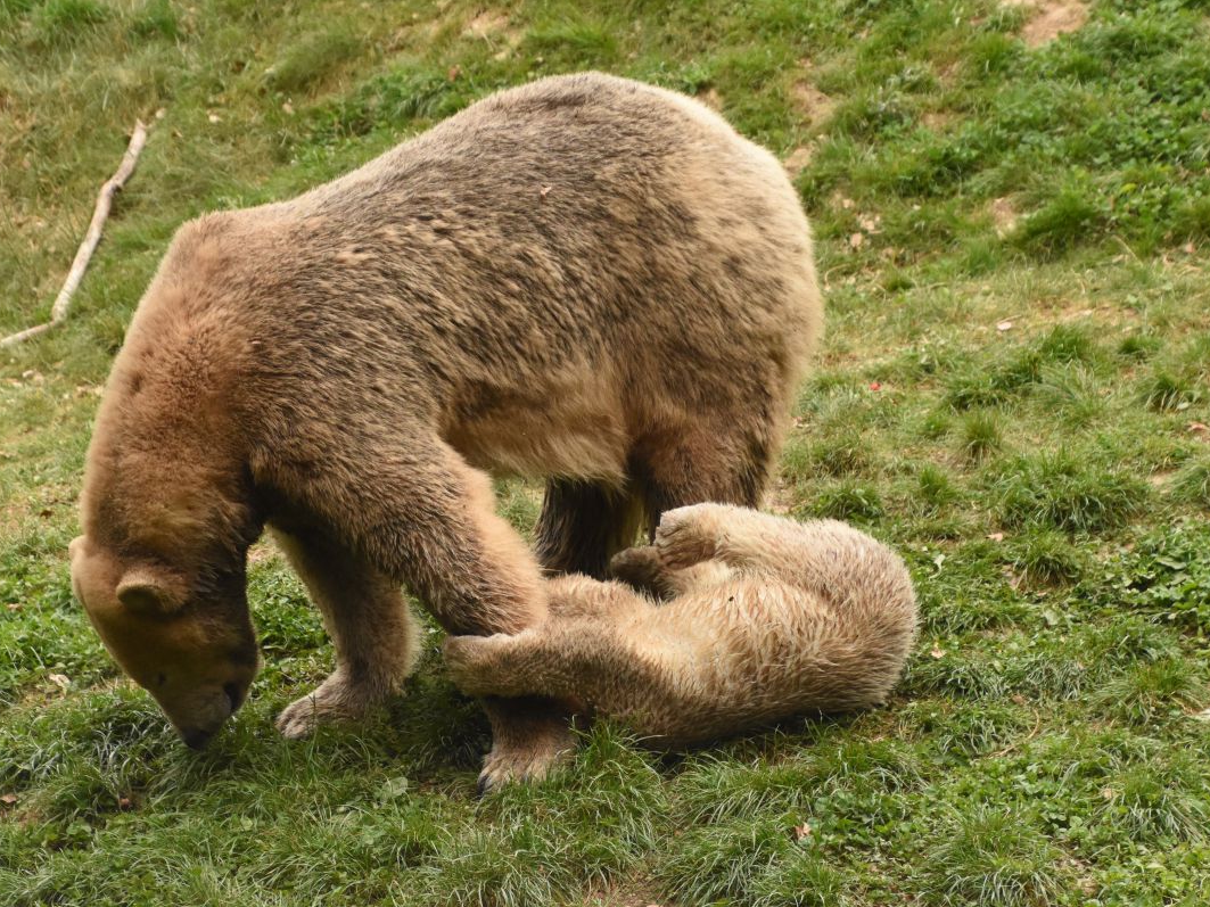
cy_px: 453
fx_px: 4439
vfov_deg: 11.7
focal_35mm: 127
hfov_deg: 15.5
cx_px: 592
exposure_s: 1/1600
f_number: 7.1
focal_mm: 78
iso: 2500
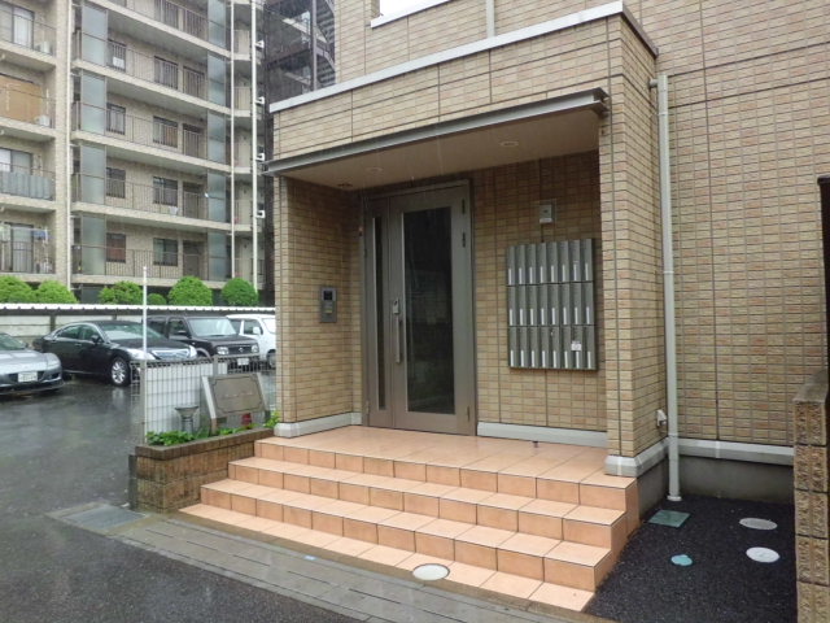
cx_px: 415
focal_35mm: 26
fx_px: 623
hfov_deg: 67.3
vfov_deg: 53.1
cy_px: 312
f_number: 2.8
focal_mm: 4.7
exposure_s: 1/125
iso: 100
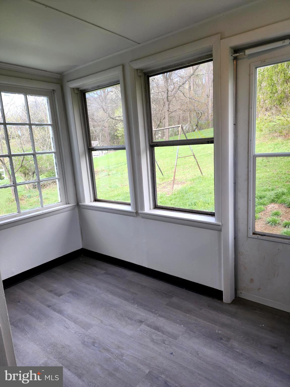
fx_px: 257
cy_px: 194
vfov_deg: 73.9
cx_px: 145
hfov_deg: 58.9
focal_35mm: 23
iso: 25
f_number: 1.8
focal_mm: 6.4
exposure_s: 1/120
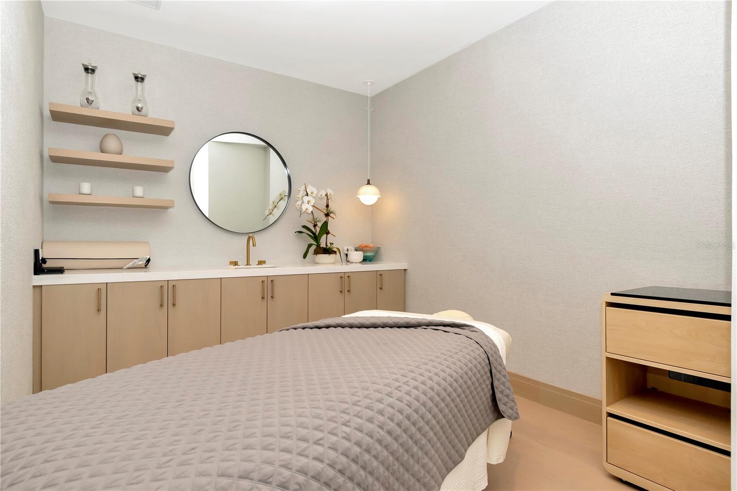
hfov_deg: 85.4
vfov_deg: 63.2
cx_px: 368
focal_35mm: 20
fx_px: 399
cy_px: 246
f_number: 7.1
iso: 400
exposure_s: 1/200
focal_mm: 13
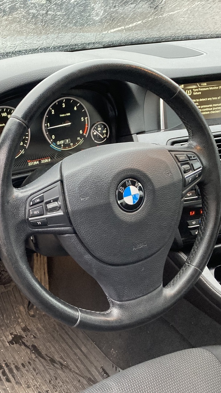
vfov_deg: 49.4
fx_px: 427
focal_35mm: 41
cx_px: 37
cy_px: 197
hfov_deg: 28.3
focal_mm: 3.99
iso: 320
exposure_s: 1/55
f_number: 1.8
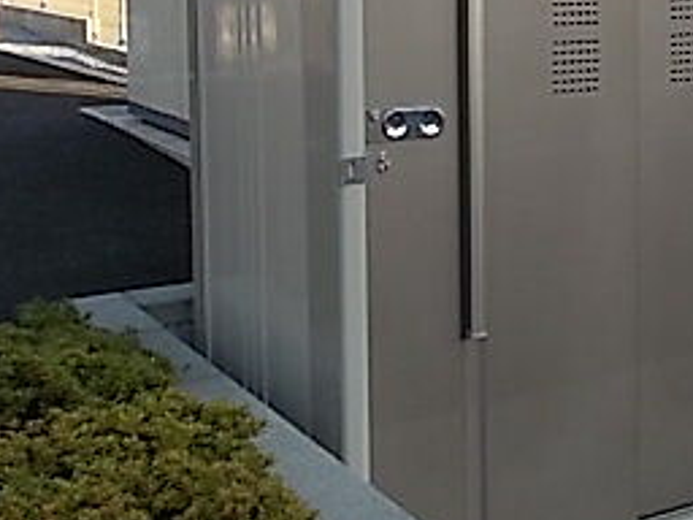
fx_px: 1301
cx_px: 536
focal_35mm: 65
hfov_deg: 29.3
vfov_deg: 22.1
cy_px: 54
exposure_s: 1/250
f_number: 3.2
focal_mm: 4.6
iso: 80
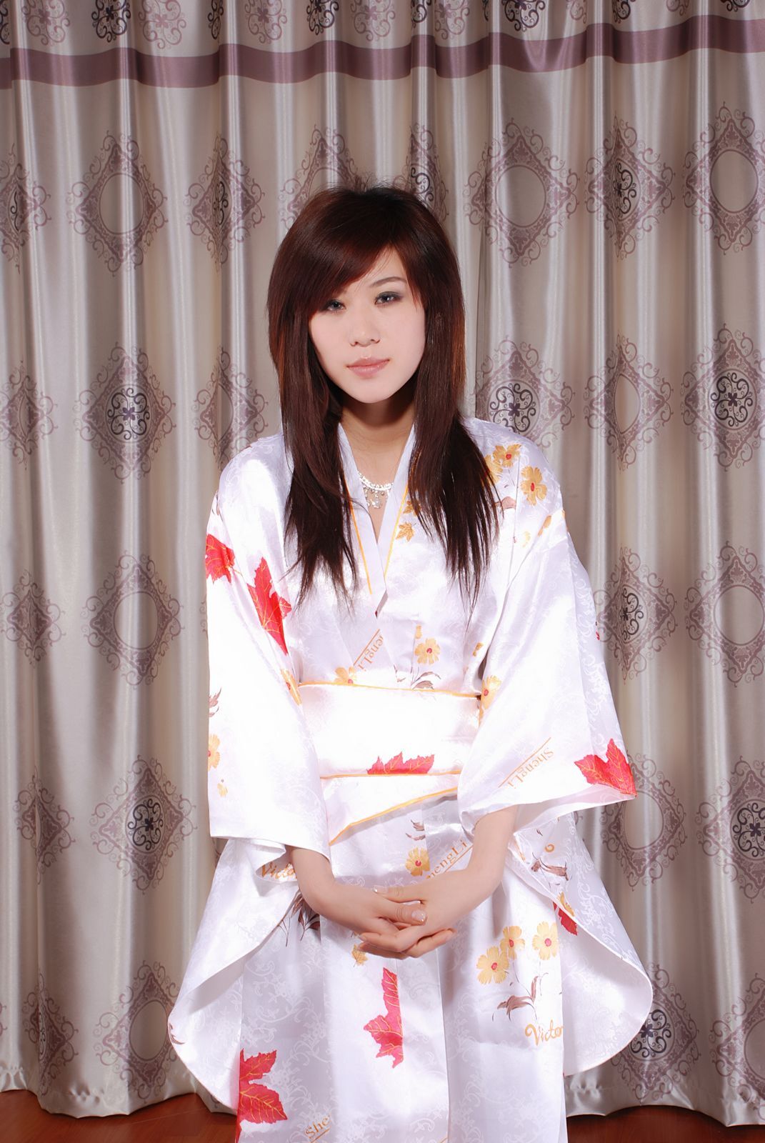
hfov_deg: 20.7
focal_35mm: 66
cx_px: 382
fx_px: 2098
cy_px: 572
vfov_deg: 30.5
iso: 100
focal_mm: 44
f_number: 8
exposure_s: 1/8
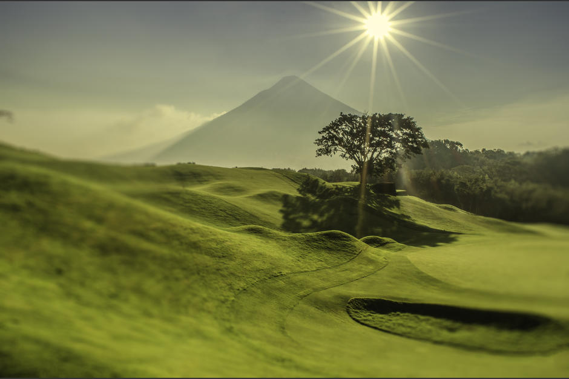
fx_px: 427
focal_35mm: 27
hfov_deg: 67.4
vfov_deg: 47.9
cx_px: 284
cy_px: 190
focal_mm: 18
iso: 160
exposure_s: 1/180
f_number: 22
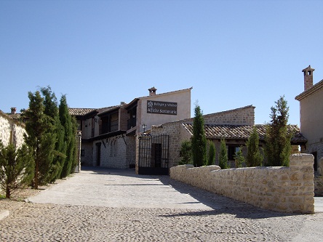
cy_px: 121
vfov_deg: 26.6
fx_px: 513
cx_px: 162
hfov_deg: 34.9
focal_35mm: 55
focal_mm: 11.5
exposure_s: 1/640
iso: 64
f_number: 3.4
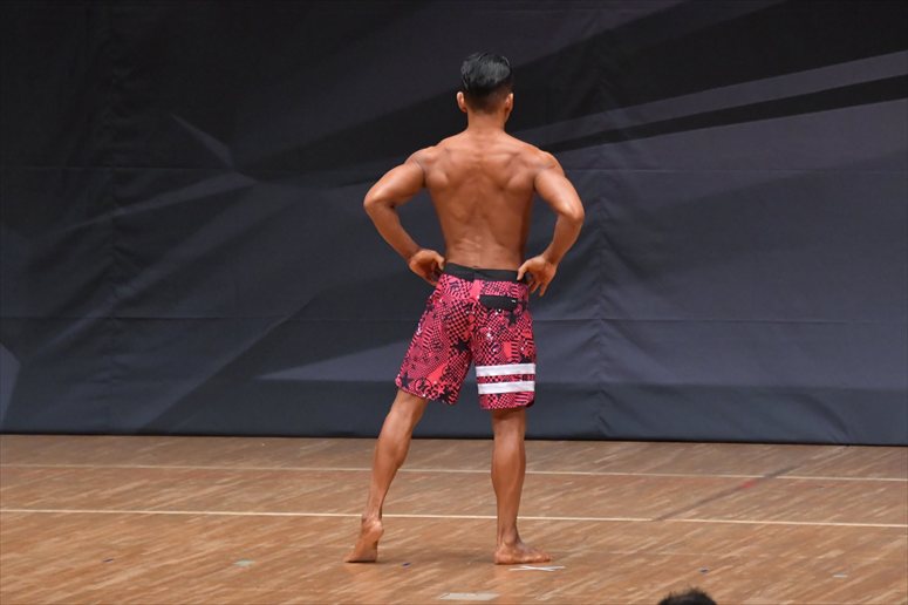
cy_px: 302
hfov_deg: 7.2
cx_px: 454
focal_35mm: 285
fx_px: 7185
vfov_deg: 4.8
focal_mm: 190
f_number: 5.6
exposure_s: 1/400
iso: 6400
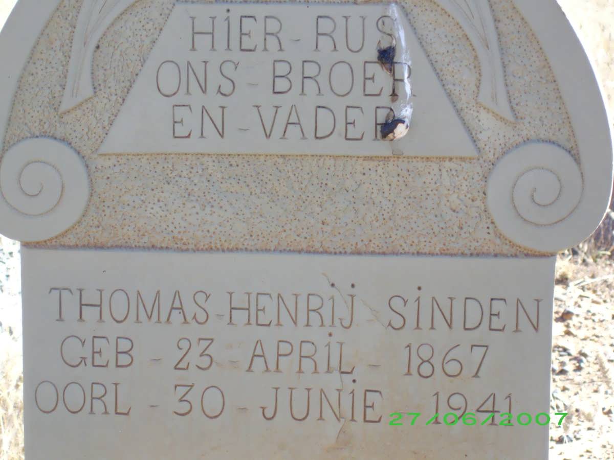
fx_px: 1916
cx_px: 307
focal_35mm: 108
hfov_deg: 18.2
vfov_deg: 13.7
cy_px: 230
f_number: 4.8
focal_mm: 18
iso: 320
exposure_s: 1/400
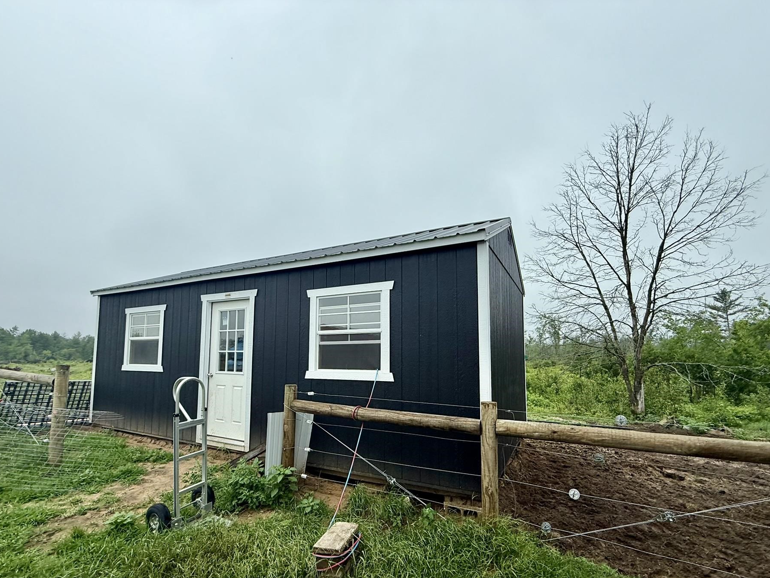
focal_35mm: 16
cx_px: 388
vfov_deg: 77.7
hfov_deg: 94.5
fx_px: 356
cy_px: 329
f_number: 2.2
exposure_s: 1/789
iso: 50
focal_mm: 2.22
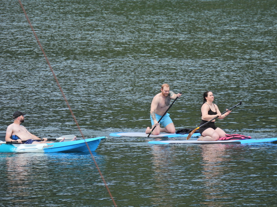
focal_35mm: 950
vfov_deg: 1.6
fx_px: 7602
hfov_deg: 2.1
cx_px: 138
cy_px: 104
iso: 100
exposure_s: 1/500
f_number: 5.6
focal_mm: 170
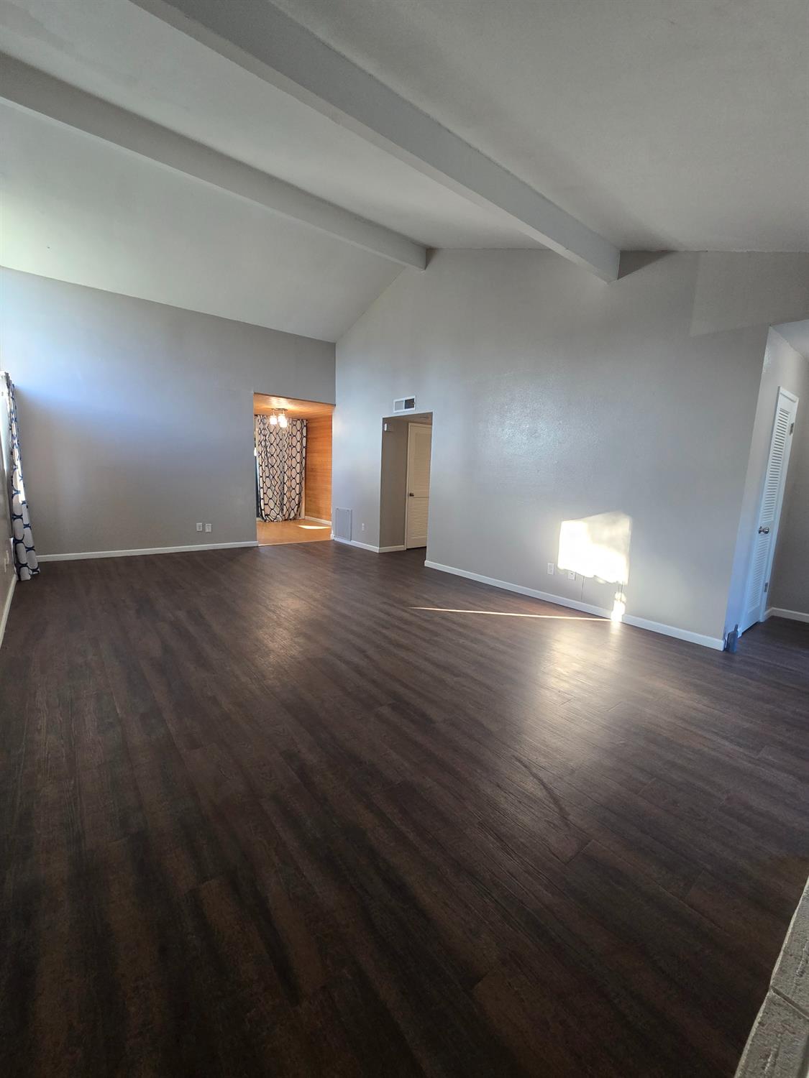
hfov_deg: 89.9
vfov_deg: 106.2
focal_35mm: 13
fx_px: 405
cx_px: 404
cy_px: 539
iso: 250
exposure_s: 1/60
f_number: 2.2
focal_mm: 2.2
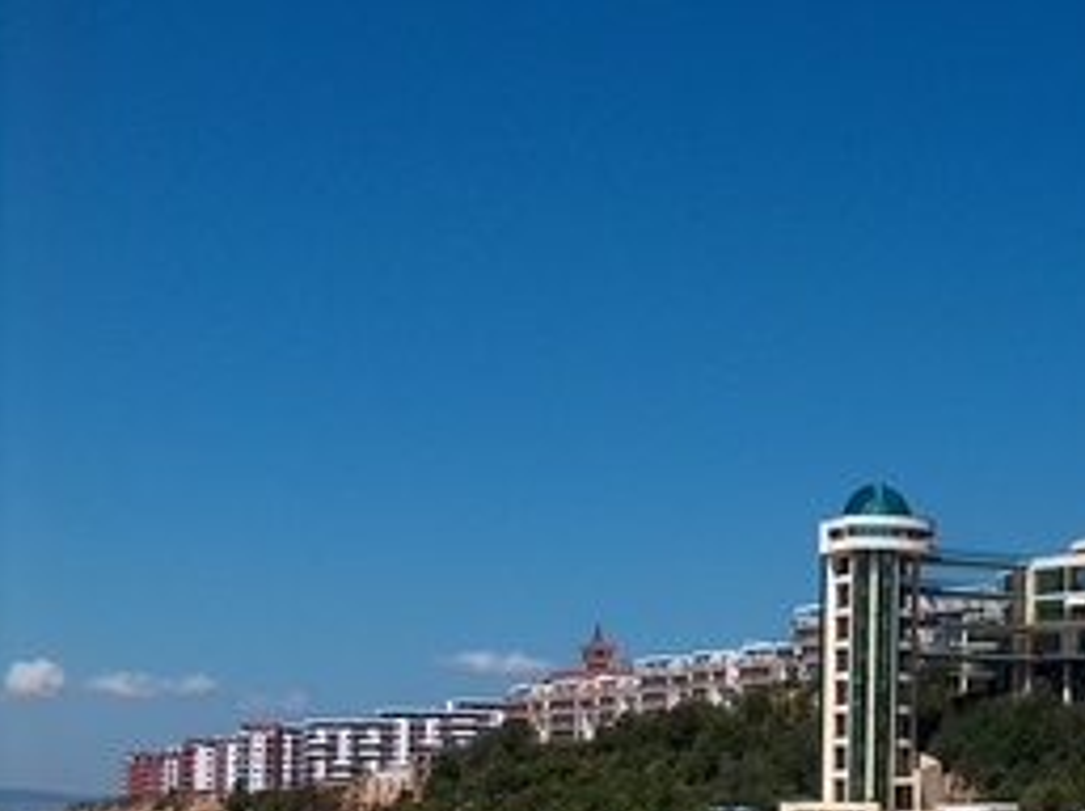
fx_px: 2254
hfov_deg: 25.9
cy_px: 714
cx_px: 1051
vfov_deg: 20.0
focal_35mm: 72
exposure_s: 1/344
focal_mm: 7.6
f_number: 8
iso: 100
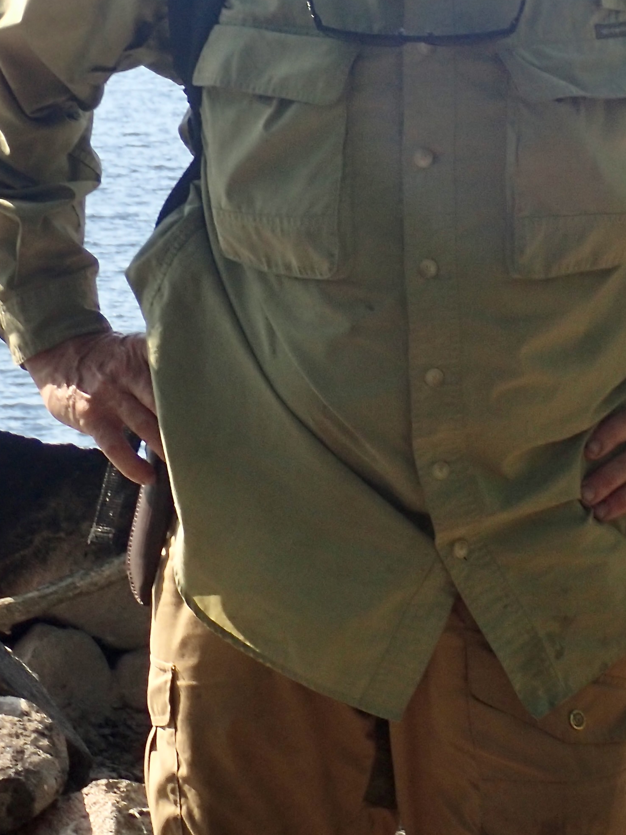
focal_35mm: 133
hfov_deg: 11.1
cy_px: 96
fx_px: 3207
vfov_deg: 14.7
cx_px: 481
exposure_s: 1/200
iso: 100
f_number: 5
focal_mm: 10.29
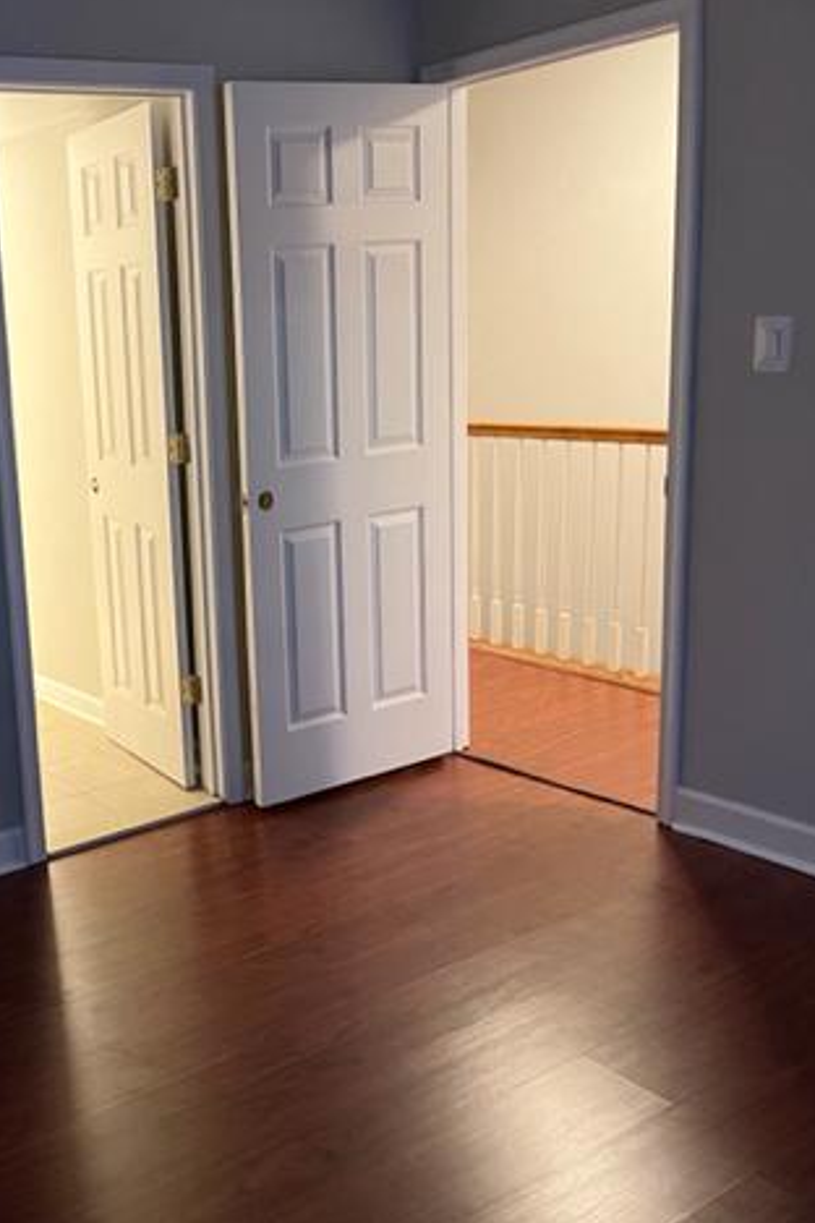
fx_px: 1256
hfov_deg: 33.9
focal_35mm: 37
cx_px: 76
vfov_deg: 51.9
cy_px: 606
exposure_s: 1/40
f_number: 1.6
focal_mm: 5.1
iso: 400
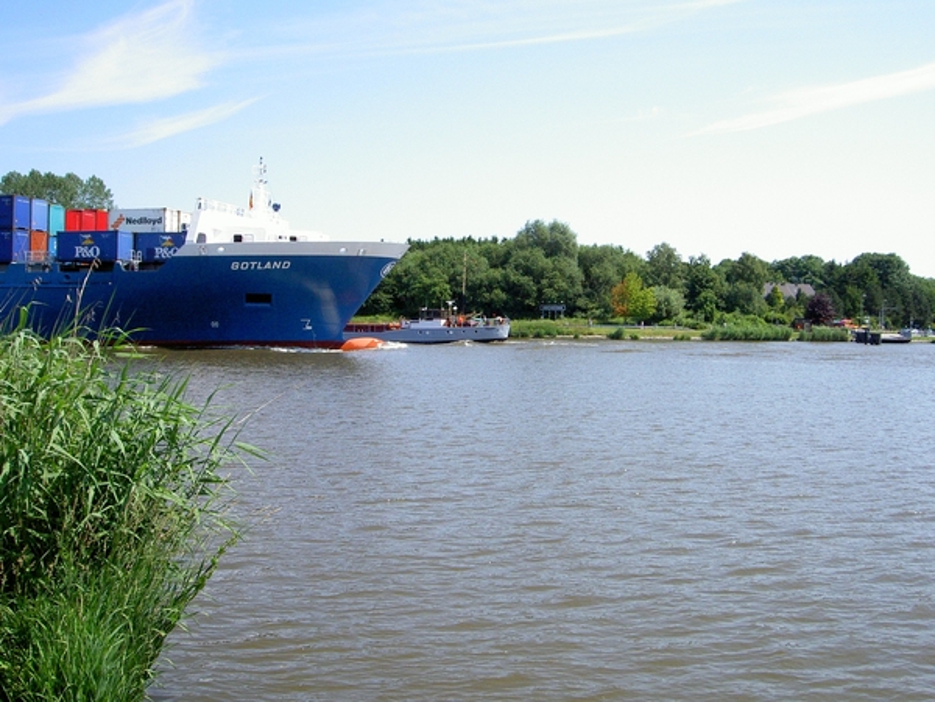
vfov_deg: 36.8
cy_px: 351
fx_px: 1053
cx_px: 468
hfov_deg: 47.9
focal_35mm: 39
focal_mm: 8
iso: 200
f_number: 4.7
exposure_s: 1/1000
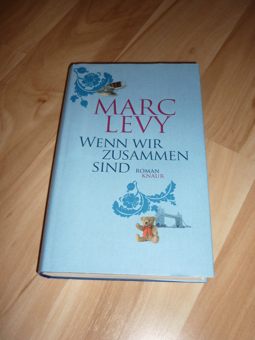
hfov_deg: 43.0
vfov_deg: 55.3
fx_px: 324
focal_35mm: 33
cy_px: 170
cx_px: 128
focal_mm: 5.5
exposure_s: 1/30
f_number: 2.8
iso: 100
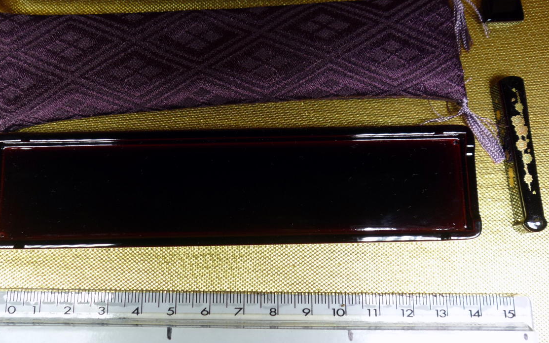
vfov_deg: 31.9
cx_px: 261
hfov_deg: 49.3
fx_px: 599
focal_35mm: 40
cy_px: 141
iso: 100
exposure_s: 1/100
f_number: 2.8
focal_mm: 6
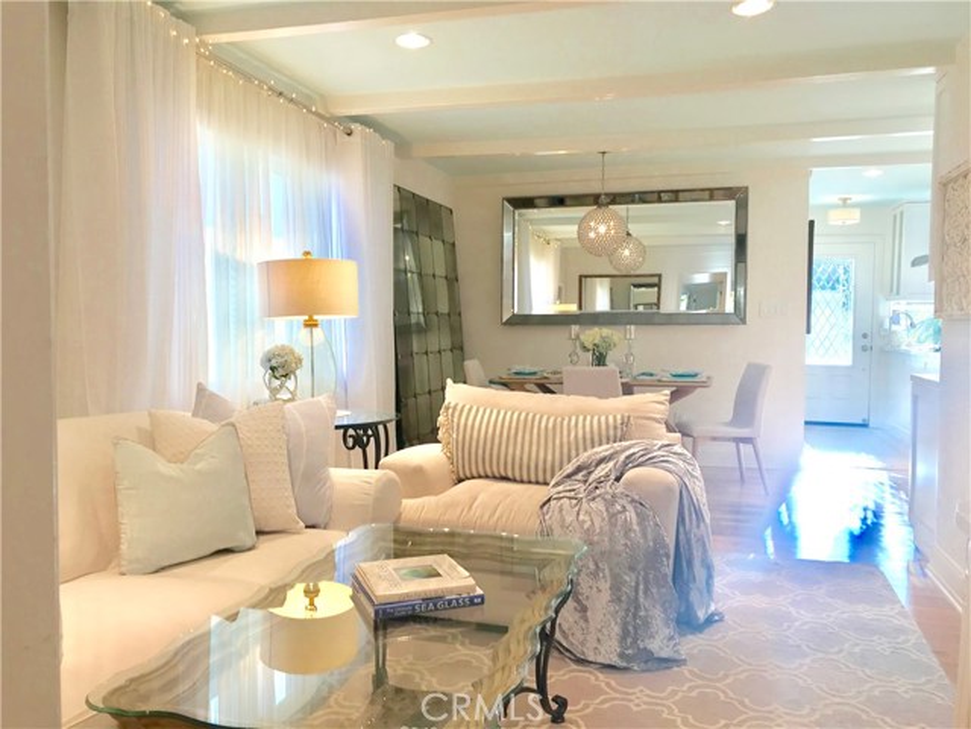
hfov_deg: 63.4
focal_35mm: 28
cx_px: 486
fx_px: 785
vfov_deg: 49.7
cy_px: 364
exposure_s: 1/60
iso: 25
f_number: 1.8
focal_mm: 3.99
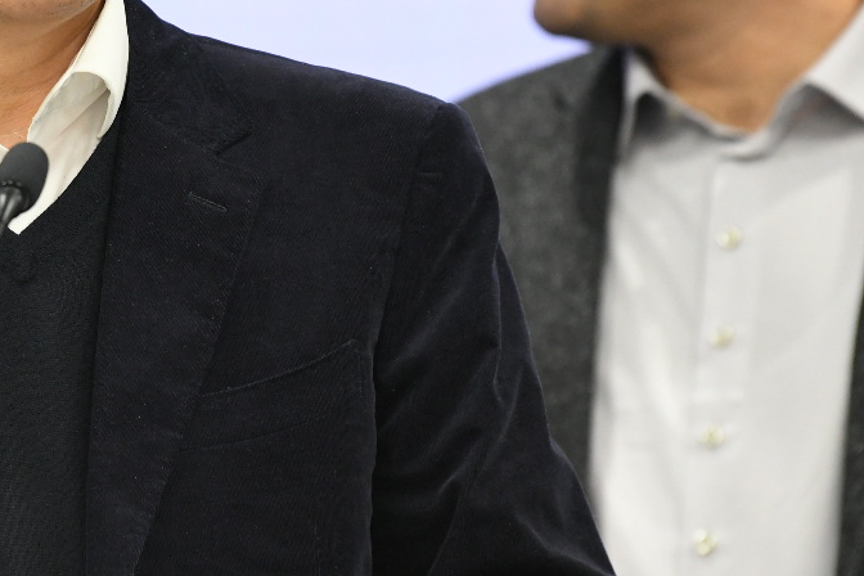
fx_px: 11567
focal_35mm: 482
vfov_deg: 2.9
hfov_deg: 4.3
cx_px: 17
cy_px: 109
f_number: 4
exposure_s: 1/320
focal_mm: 200
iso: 3200
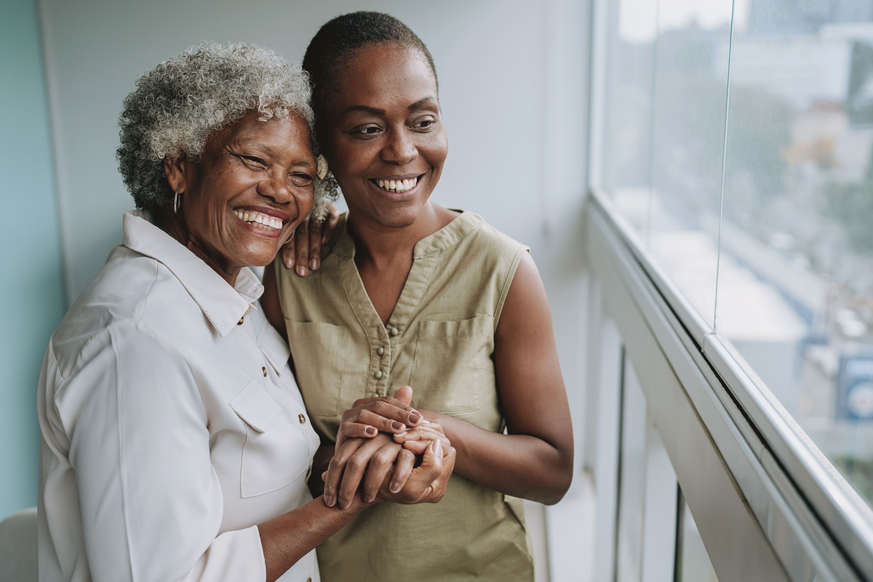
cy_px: 286
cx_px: 445
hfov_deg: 50.7
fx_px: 922
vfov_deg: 35.1
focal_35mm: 38
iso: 320
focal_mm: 35
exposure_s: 1/1000
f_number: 2
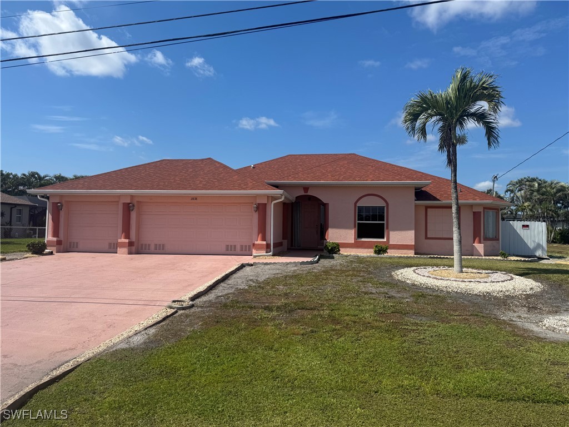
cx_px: 284
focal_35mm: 24
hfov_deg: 71.6
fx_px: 394
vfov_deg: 56.8
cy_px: 214
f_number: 1.78
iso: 80
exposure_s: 1/7092
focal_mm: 6.76
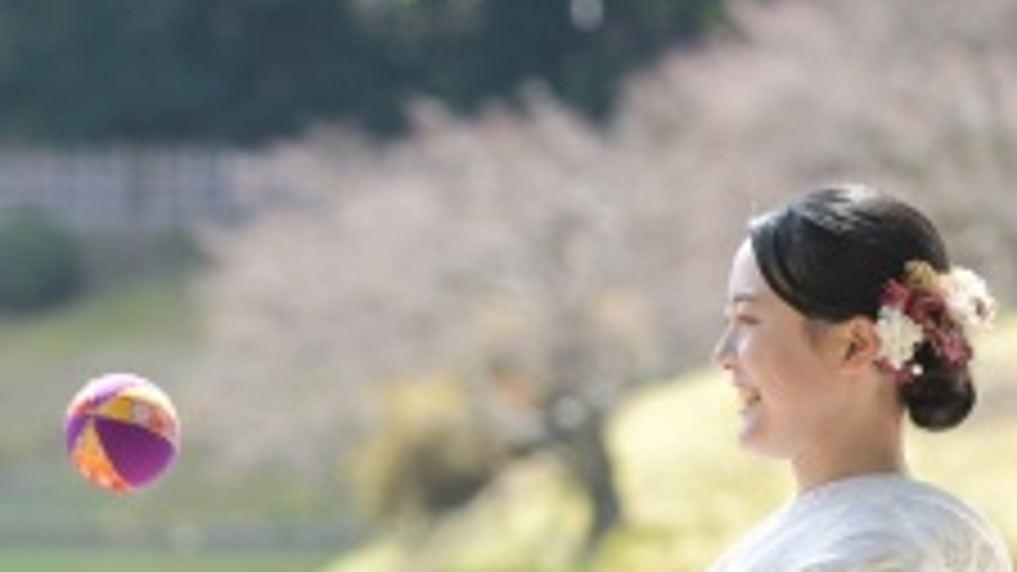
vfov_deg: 3.1
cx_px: 356
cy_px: 561
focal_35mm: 390
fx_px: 10515
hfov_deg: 5.5
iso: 100
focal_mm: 105
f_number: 3.2
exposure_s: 1/400
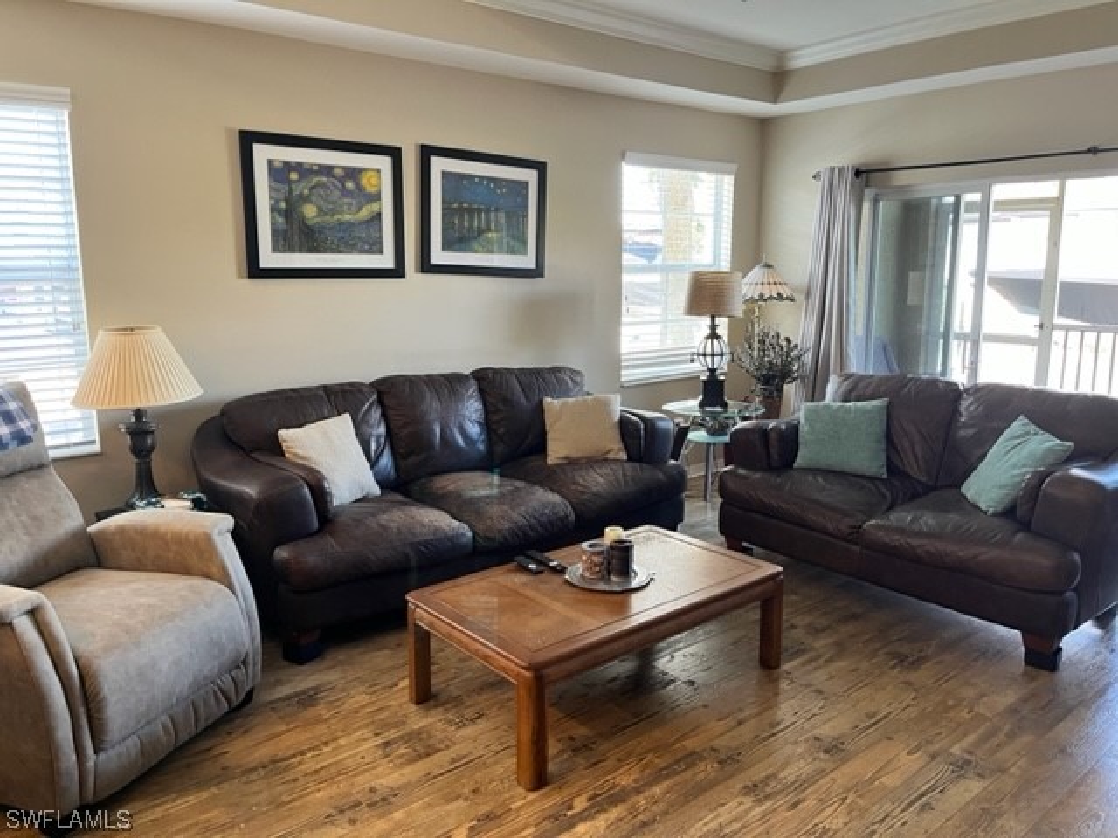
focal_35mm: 26
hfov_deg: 67.3
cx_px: 559
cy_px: 419
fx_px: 840
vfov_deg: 53.1
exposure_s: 1/60
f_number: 1.6
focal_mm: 5.1
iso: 200
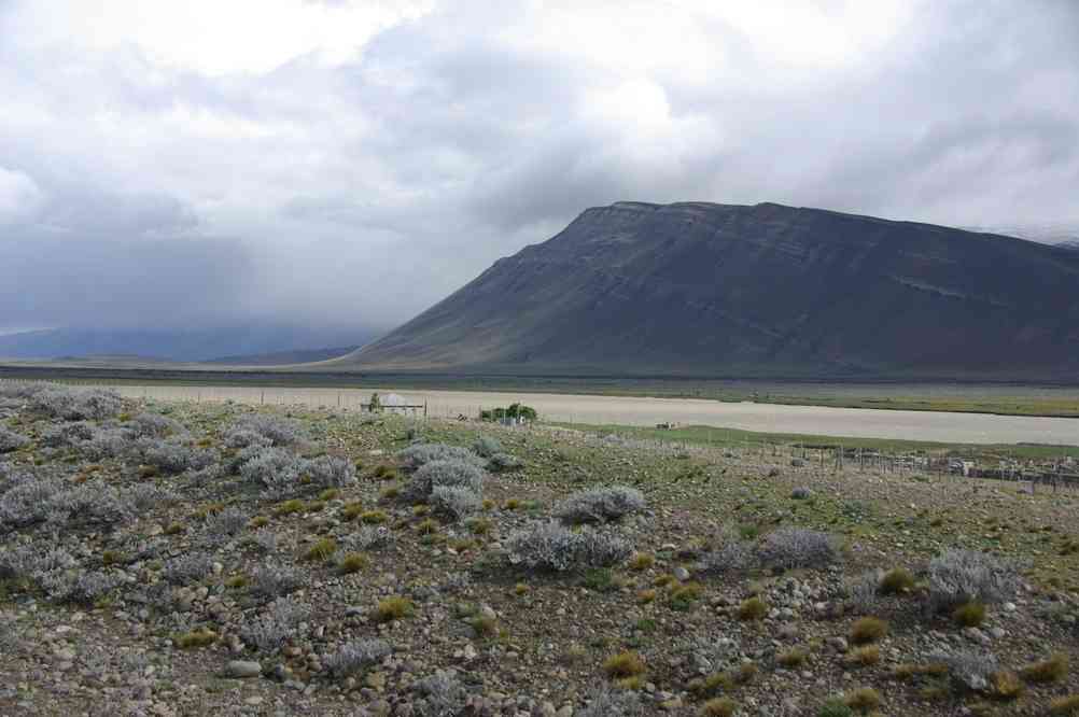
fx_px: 1467
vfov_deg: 27.5
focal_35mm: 49
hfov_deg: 40.4
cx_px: 540
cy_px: 358
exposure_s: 1/180
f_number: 8
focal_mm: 32.5
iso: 100
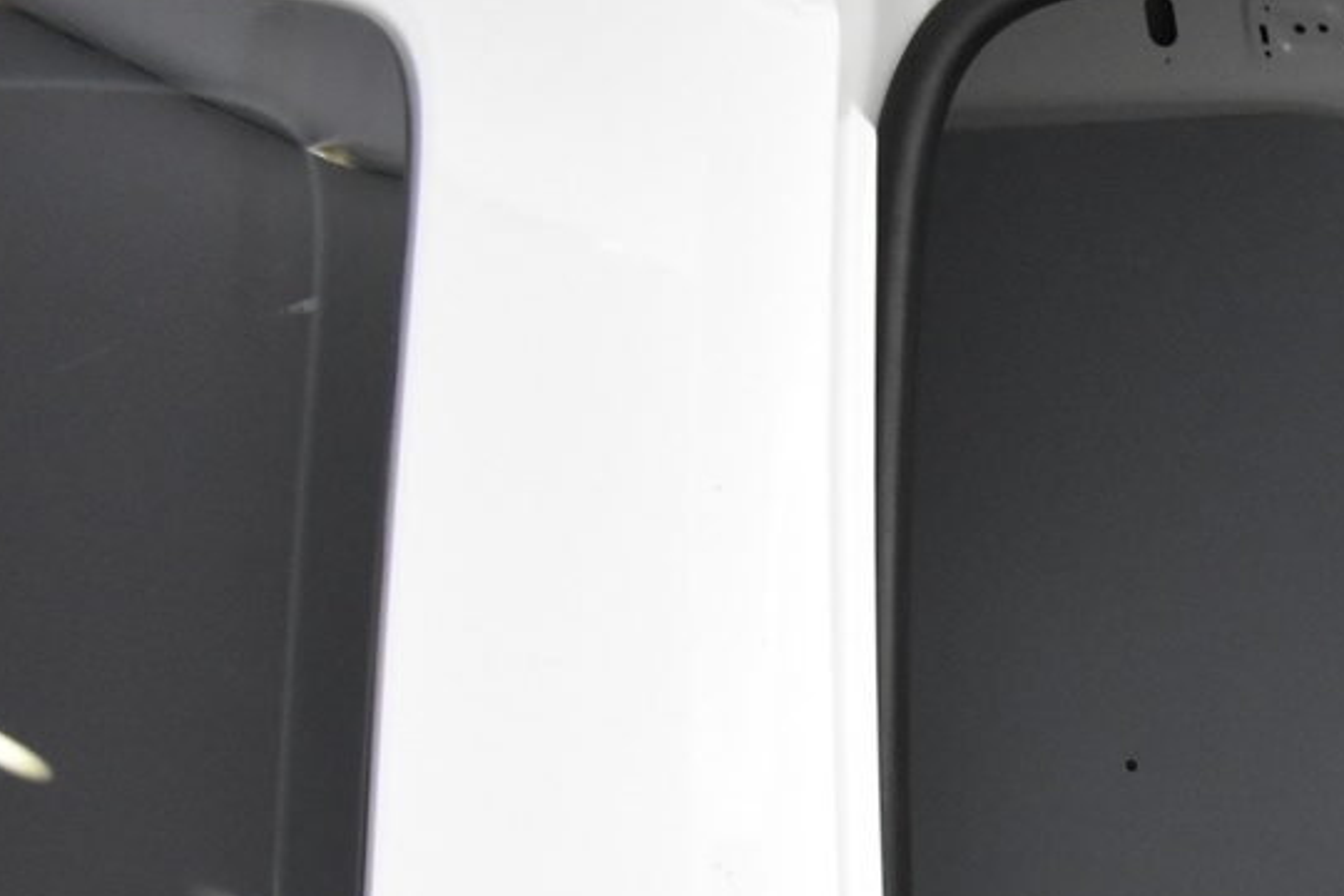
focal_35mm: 81
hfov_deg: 21.9
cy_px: 1200
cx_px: 1862
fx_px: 3024
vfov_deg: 15.9
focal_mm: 18
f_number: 3.5
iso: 2500
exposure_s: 1/60
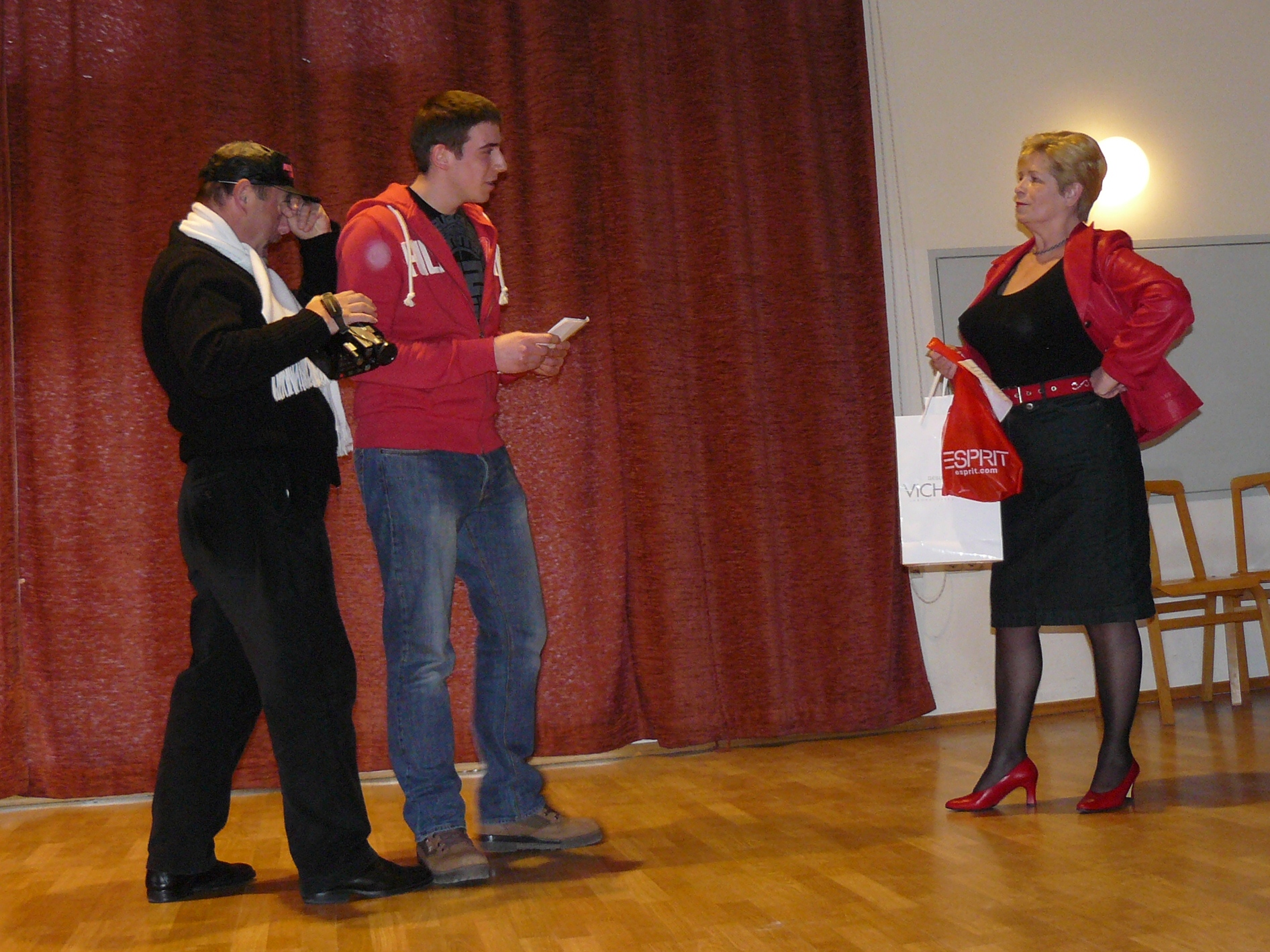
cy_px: 476
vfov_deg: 39.7
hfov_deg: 51.4
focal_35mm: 36
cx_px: 635
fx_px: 1321
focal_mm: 6
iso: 200
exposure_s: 1/30
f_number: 2.8
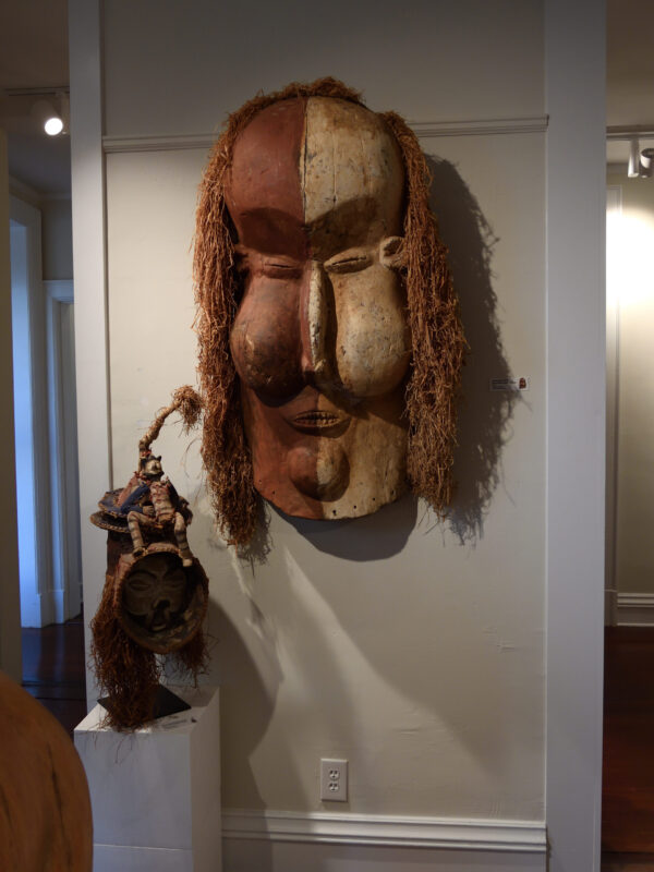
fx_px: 756
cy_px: 436
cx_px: 327
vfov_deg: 60.0
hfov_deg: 46.8
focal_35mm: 30
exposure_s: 1/50
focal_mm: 5.4
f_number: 3.2
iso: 100
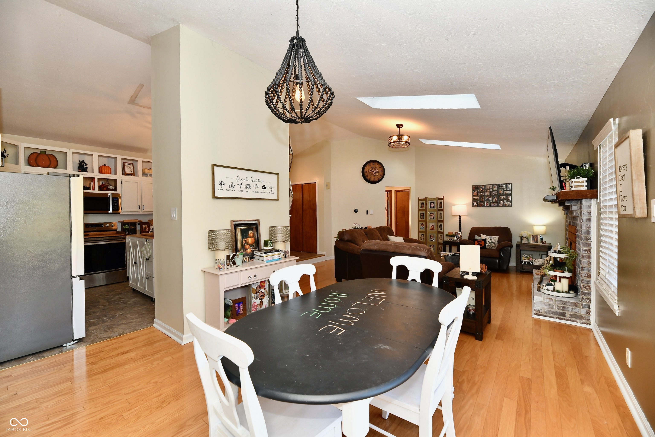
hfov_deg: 104.3
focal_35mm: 14
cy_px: 218
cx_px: 328
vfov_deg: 81.2
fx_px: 255
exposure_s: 1/60
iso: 640
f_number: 6.3
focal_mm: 14
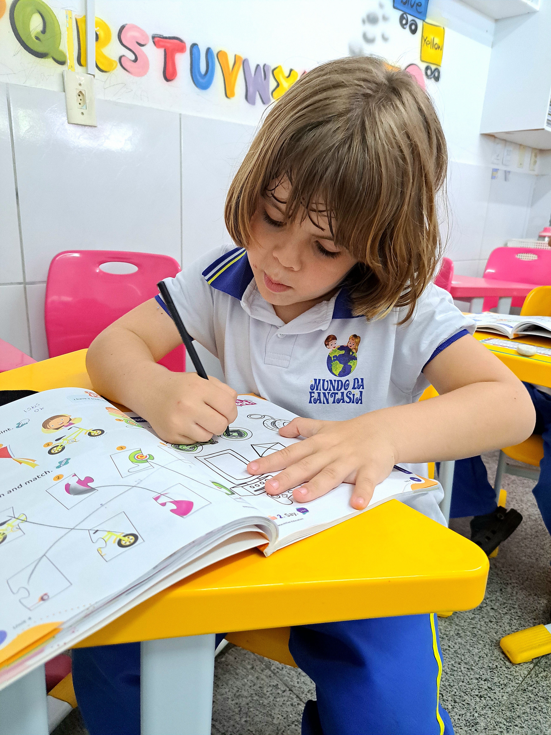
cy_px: 368
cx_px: 276
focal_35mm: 24
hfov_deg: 56.8
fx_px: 509
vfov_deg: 71.6
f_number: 1.8
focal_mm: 5.23
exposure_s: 1/60.2
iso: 320
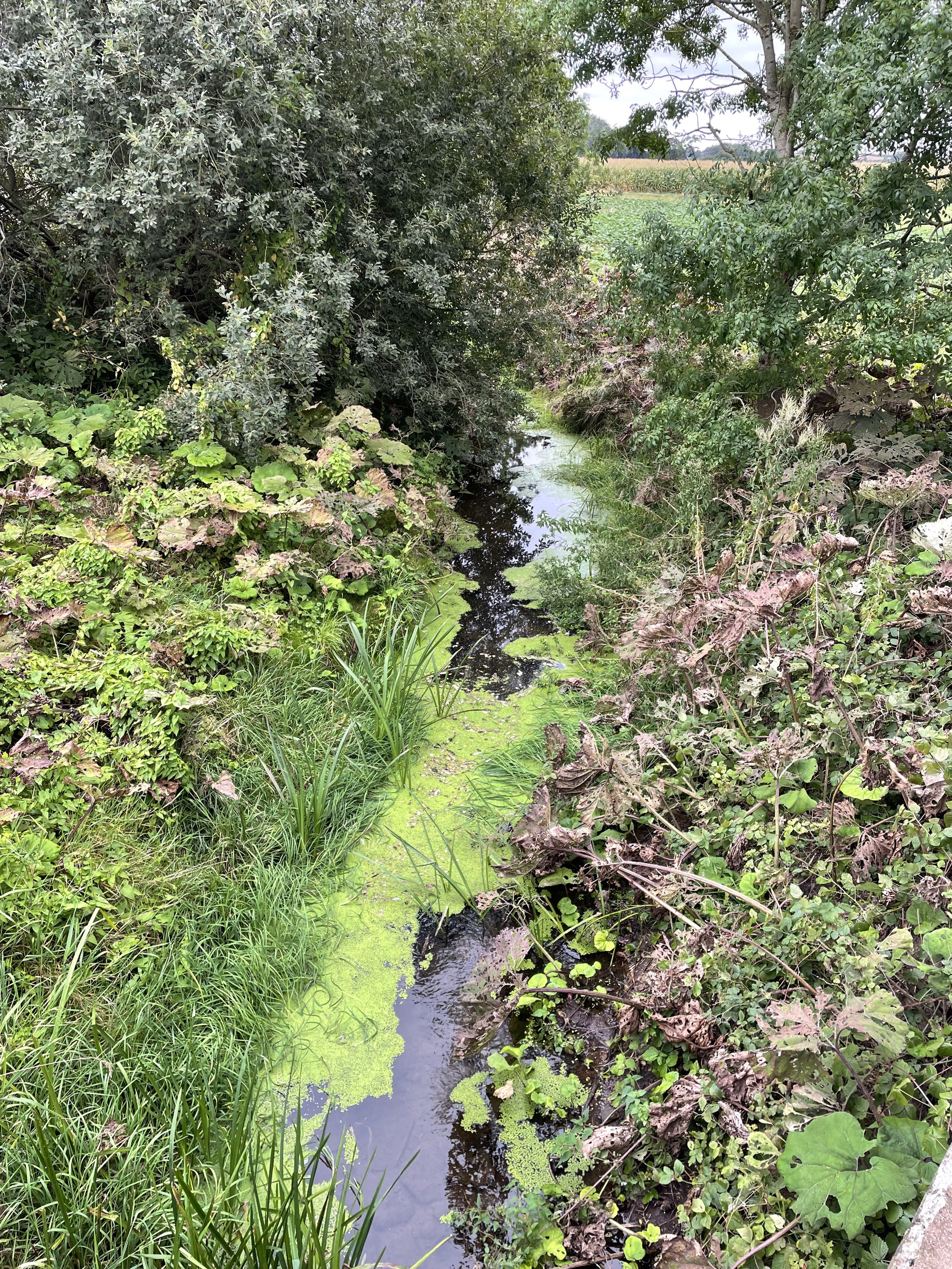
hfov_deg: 53.1
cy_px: 634
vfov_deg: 67.3
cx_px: 476
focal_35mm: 26
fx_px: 953
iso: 32
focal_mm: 4.2
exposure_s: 1/121
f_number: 1.6
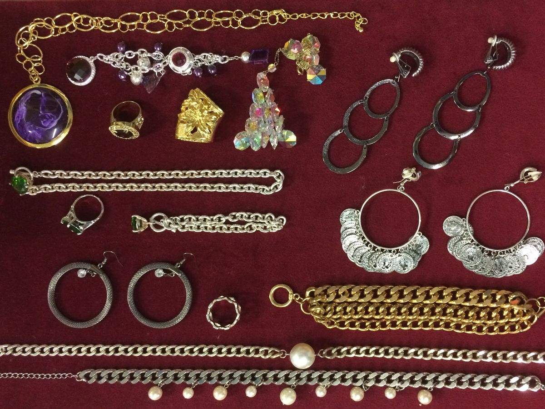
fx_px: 457
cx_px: 272
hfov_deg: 61.7
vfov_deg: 48.2
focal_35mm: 29
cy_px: 204
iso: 250
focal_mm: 4.15
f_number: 2.2
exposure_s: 1/30
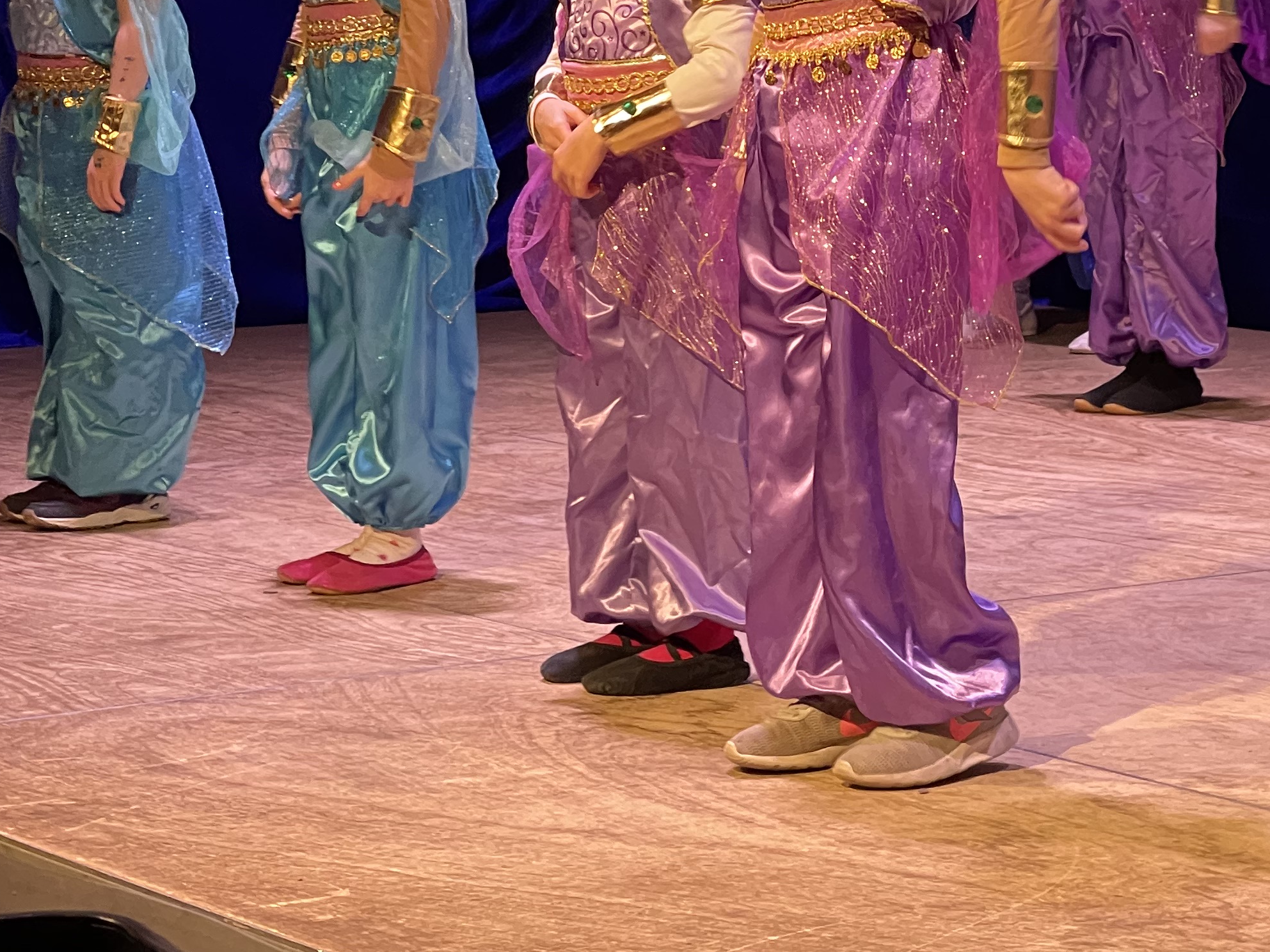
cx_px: 1096
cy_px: 33
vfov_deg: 11.3
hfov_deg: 15.0
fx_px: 4770
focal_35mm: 130
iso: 320
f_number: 2.2
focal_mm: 7.5
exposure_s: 1/60
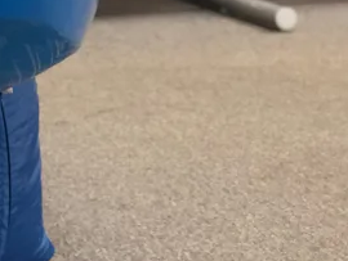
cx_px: -147
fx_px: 1550
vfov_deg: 9.5
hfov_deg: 12.3
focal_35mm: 154
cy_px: -76
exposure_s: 1/50
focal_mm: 6
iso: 64
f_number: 2.4
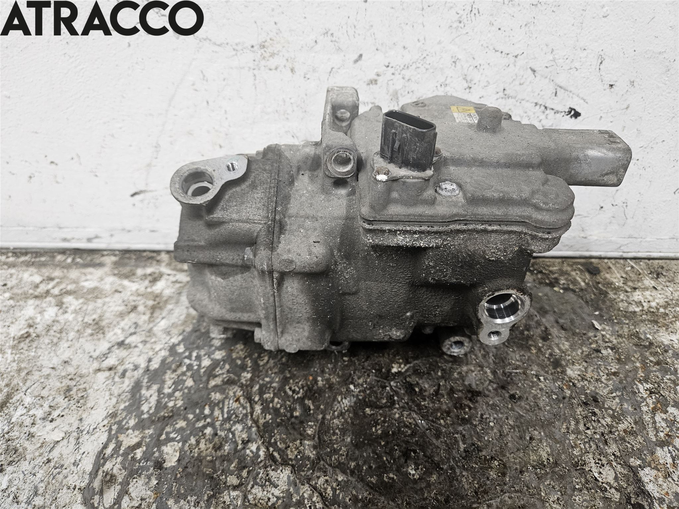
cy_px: 254
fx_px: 451
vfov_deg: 58.9
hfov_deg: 73.9
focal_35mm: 23
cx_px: 340
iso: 500
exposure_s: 1/100
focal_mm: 5.4
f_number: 1.8
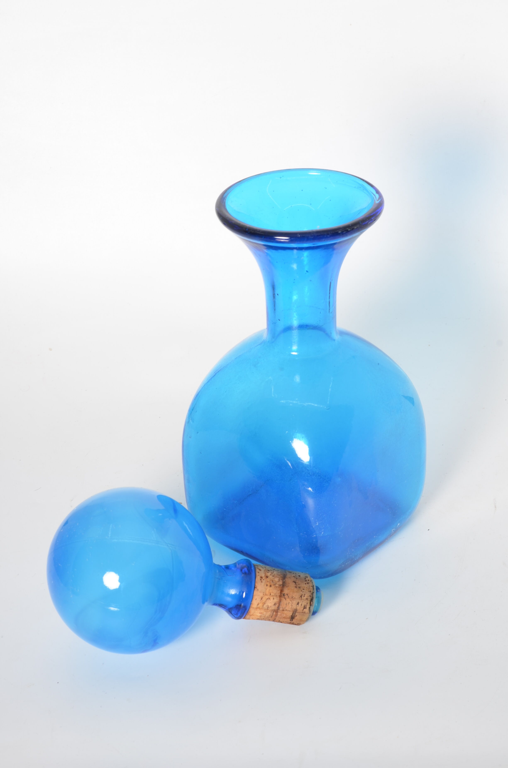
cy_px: 384
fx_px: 1595
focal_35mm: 75
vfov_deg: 27.0
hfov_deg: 18.1
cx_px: 254
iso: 100
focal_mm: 50
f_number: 11
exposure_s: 1/125
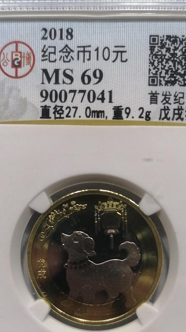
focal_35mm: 48
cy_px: 213
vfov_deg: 42.5
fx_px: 421
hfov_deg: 24.9
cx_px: 98
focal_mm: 5.3
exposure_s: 1/100
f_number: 1.8
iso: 100
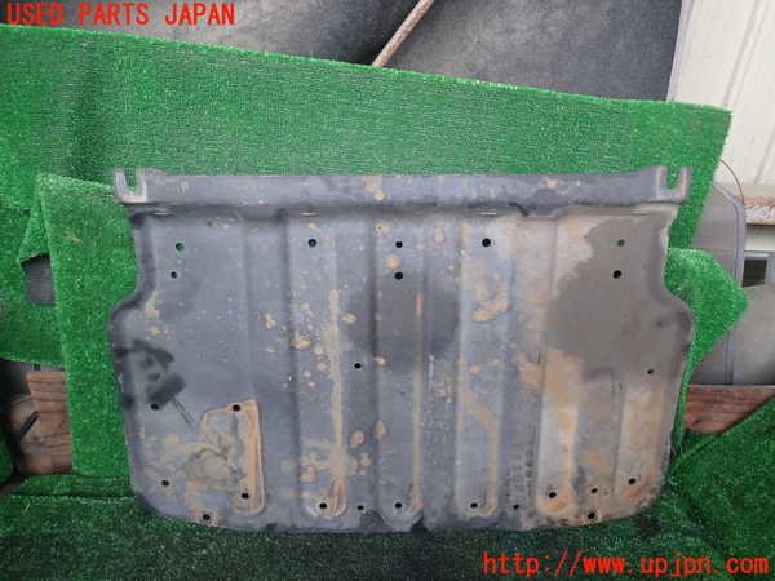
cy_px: 290
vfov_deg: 54.9
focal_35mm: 25
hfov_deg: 69.4
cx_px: 388
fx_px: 560
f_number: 2
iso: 200
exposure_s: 1/40
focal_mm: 4.5
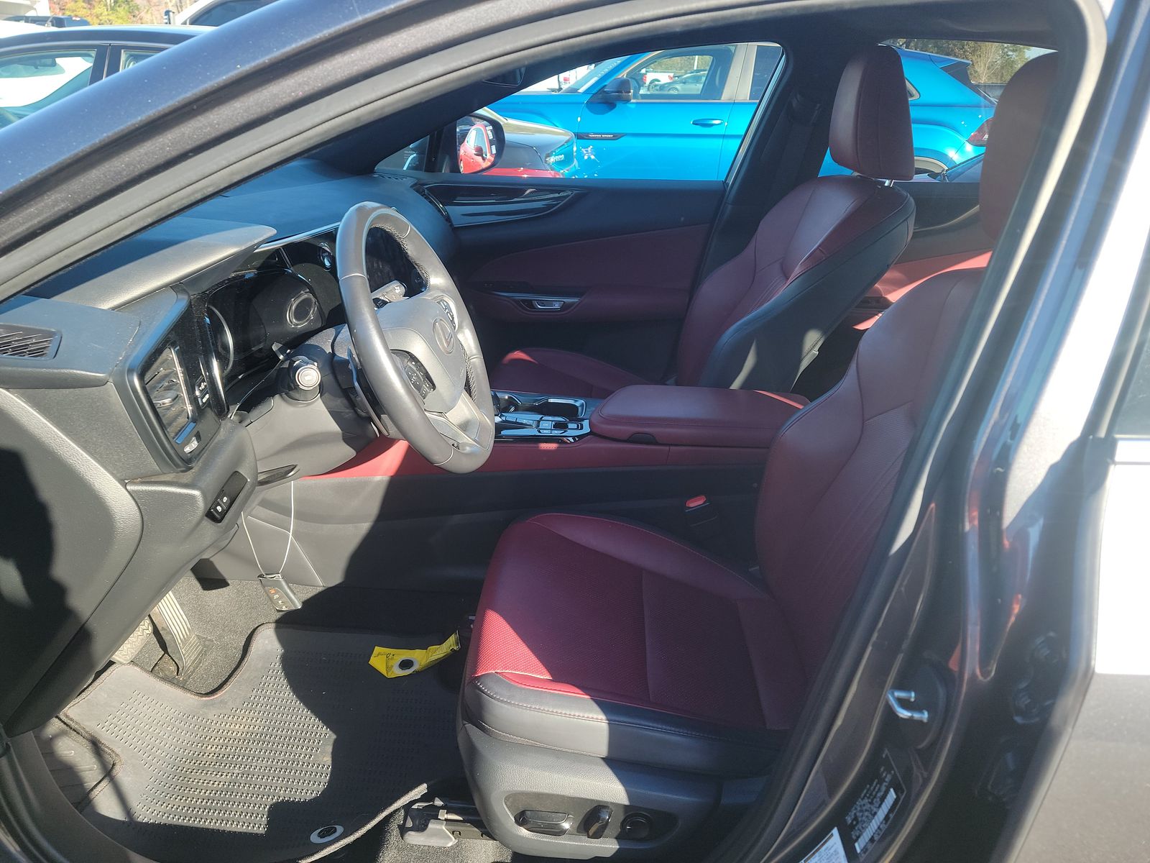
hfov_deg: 71.6
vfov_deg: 56.8
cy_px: 432
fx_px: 797
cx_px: 575
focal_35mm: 24
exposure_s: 1/119
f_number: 1.8
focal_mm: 6.7
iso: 57
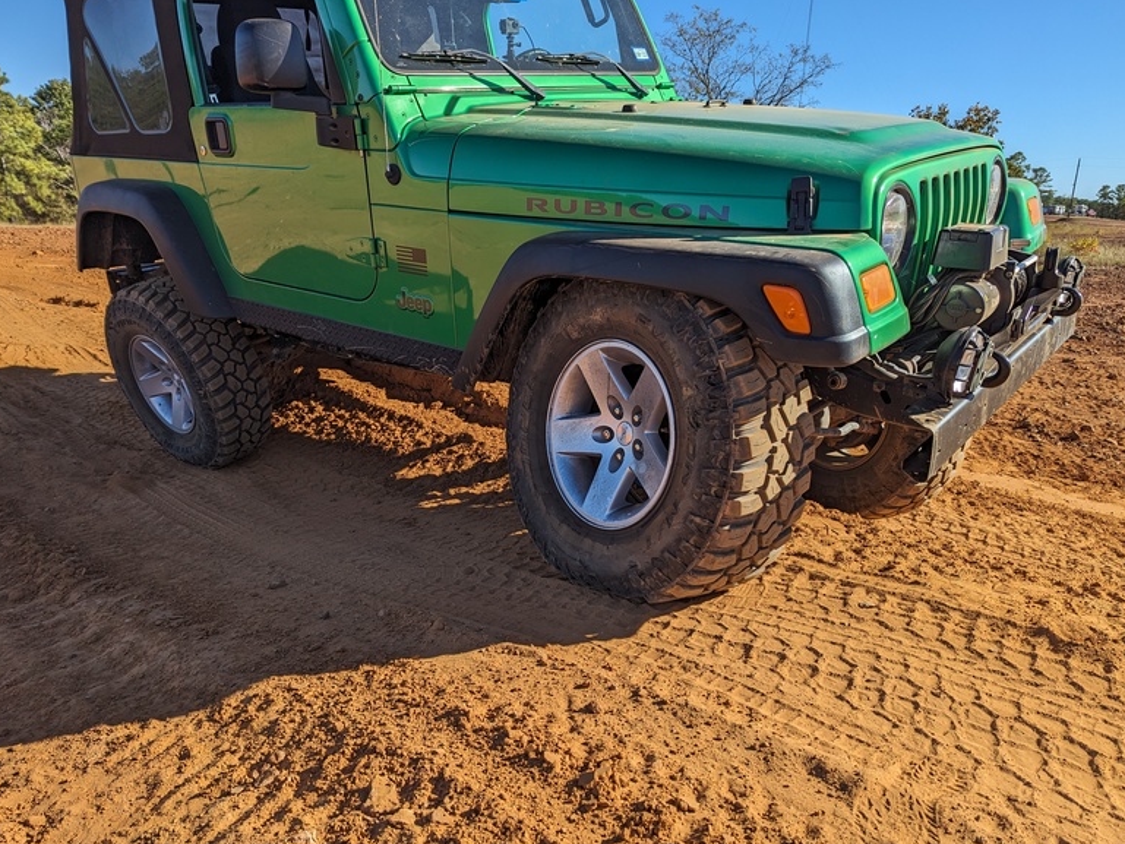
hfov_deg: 69.4
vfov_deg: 54.9
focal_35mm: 25
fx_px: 813
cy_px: 408
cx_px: 569
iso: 38
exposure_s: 1/1855
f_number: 1.85
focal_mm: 6.81
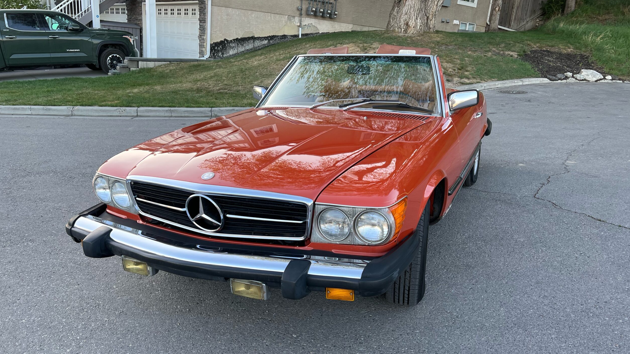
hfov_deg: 66.1
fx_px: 484
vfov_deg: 40.1
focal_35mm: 29
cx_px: 310
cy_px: 198
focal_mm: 5.7
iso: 40
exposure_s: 1/171
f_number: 1.5
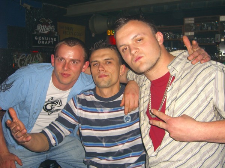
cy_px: 84
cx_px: 112
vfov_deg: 37.7
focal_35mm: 38
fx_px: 247
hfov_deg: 49.0
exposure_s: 1/60
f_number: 2.8
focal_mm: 7.9
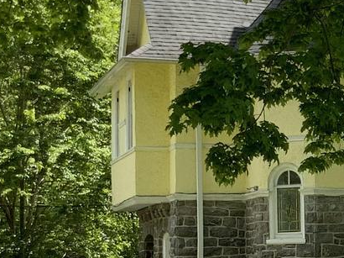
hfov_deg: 12.7
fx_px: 1440
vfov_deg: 10.2
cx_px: 555
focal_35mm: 145
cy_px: 233
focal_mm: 3
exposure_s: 1/674
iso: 16
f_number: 1.8
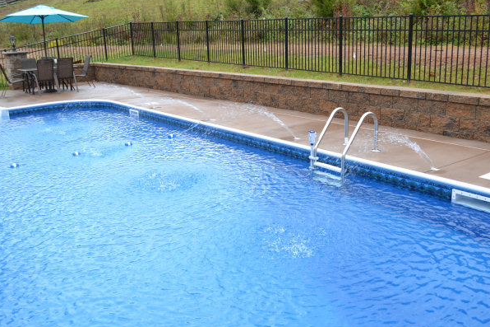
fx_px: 490
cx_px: 250
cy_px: 159
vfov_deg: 36.9
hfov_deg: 53.1
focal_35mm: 36
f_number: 5.6
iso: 360
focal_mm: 22
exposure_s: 1/125
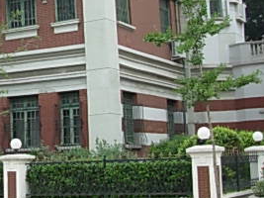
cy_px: 5
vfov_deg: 15.9
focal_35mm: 91
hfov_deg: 20.4
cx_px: -40
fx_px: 694
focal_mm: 6.3
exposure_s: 1/242
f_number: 2.9
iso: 50
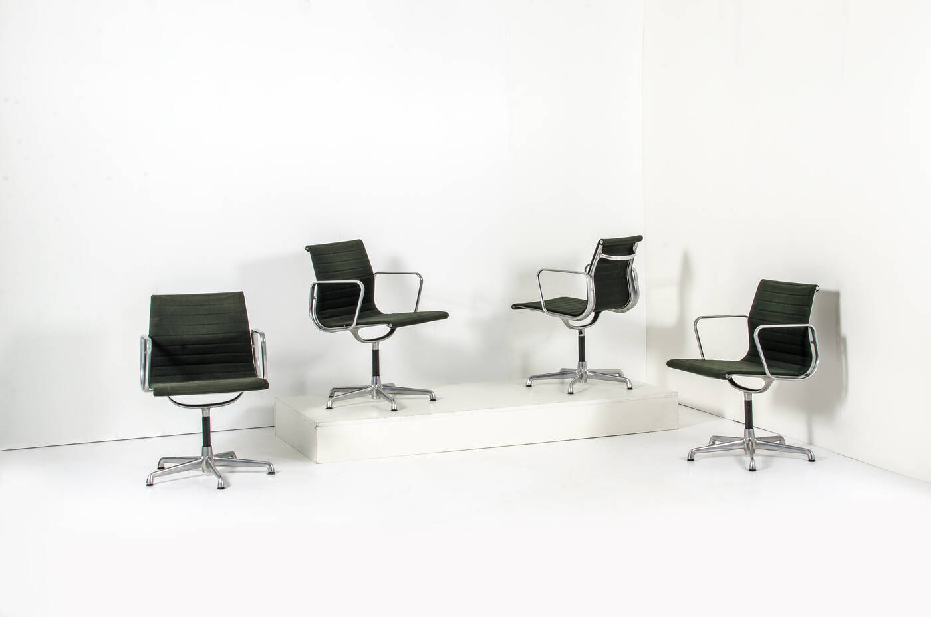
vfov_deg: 25.6
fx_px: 1355
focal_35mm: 52
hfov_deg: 37.9
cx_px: 466
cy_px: 308
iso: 100
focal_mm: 35
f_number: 16
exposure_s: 1/200
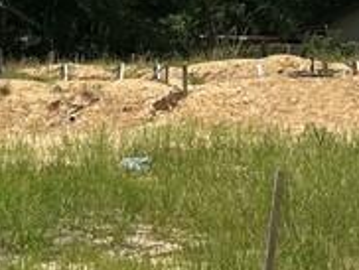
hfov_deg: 14.5
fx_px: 1402
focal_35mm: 135
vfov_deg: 10.9
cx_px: 312
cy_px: 22
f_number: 1.78
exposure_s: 1/6623
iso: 80
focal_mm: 6.86
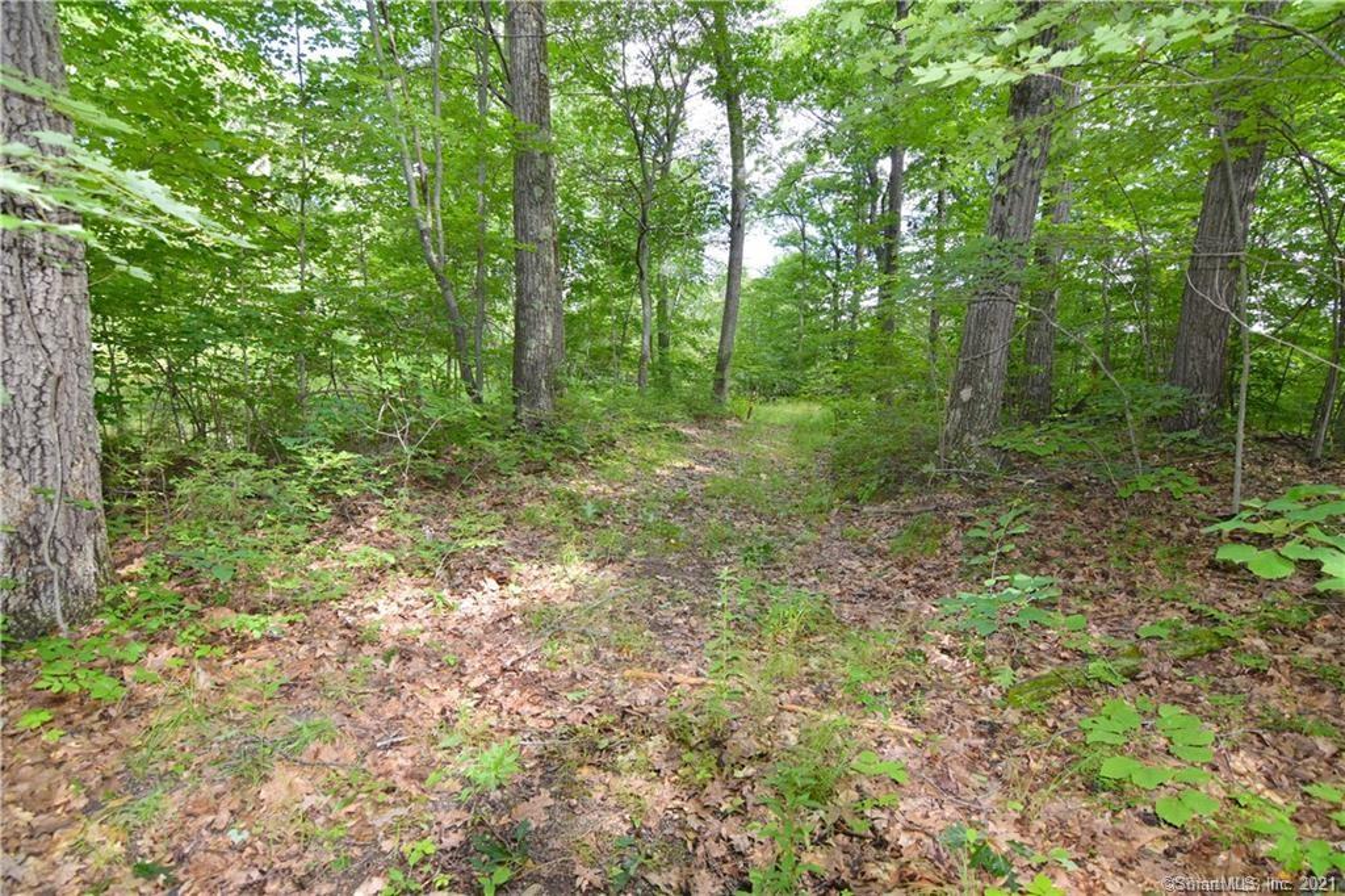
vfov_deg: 72.0
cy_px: 448
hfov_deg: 95.0
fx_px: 616
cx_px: 672
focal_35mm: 16
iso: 280
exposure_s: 1/125
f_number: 5.6
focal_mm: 11
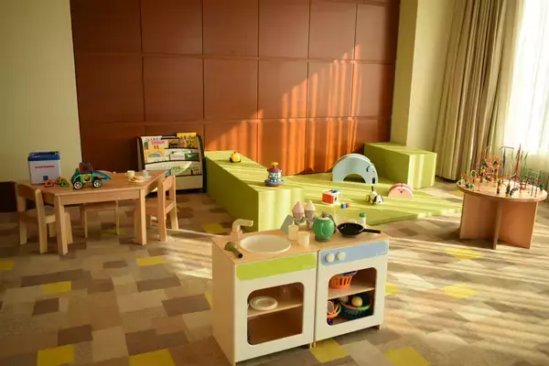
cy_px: 183
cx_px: 274
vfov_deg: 43.6
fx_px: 457
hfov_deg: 61.9
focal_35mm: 30
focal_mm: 20
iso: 100
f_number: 4.5
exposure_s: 1/80
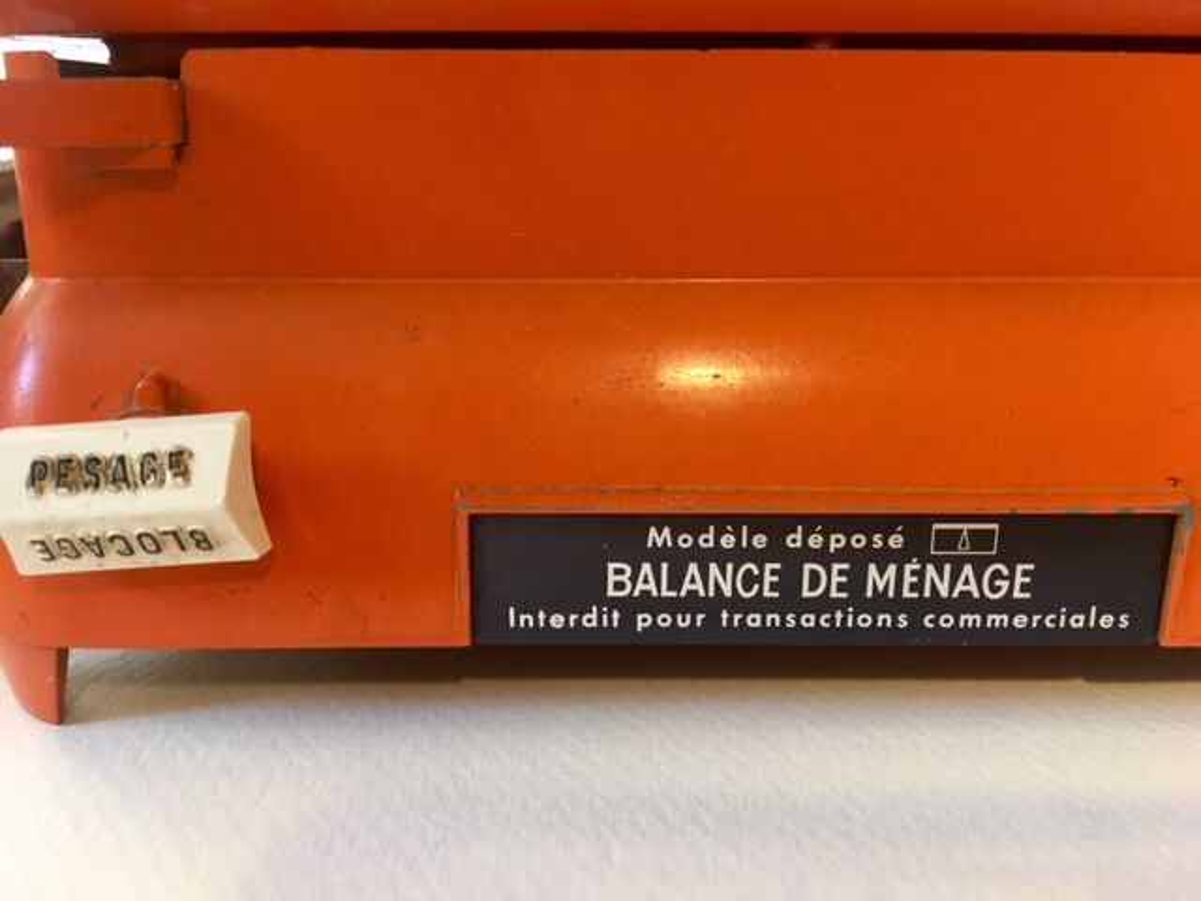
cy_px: 450
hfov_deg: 61.7
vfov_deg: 48.2
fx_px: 1006
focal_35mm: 29
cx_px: 600
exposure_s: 1/33
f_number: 2.2
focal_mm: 4.15
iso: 125
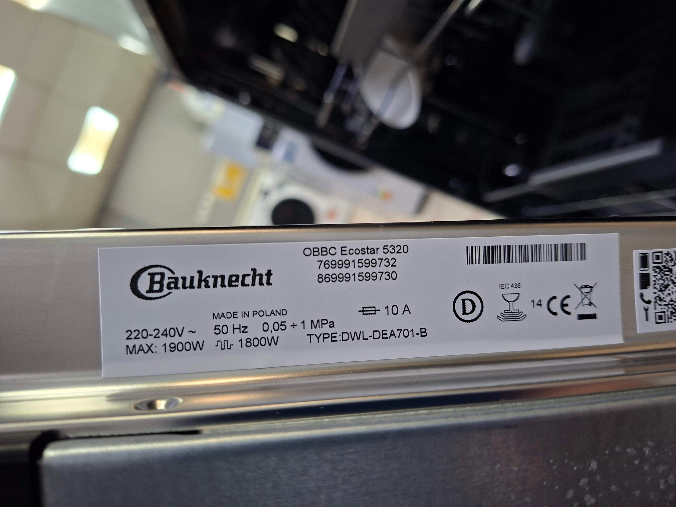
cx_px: 338
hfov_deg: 73.9
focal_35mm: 23
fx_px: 449
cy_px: 254
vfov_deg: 58.9
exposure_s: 1/50
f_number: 1.8
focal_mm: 5.54
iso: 200
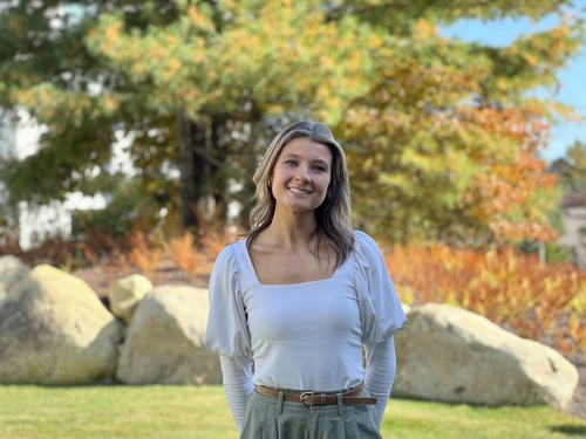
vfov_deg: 19.1
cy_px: 220
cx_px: 293
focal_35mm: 77
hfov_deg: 25.3
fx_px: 1304
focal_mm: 9
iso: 32
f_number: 2.8
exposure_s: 1/164
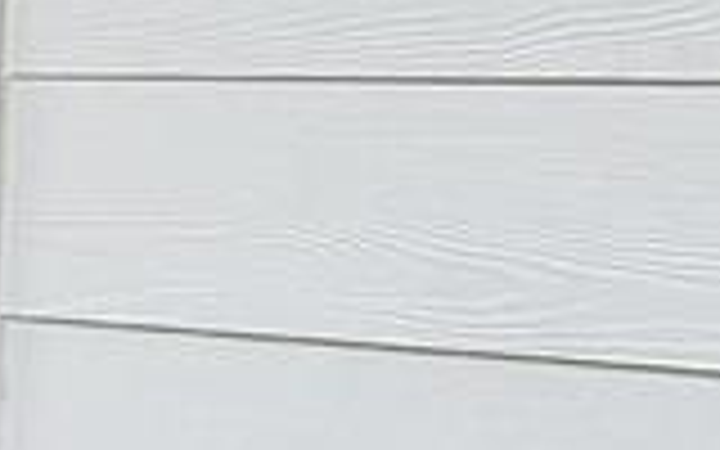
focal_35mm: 88
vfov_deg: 14.8
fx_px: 1727
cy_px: 184
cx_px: -288
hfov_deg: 20.8
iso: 50
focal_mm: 2.2
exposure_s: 1/503
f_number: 2.2
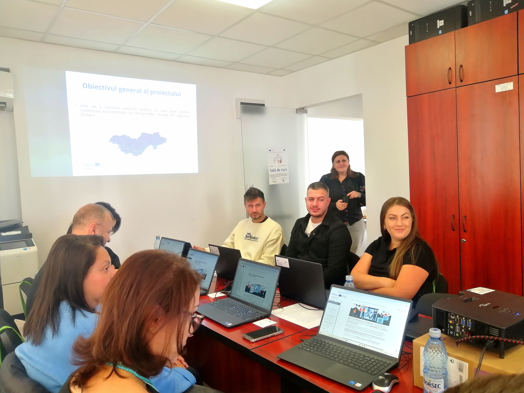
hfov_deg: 67.3
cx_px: 262
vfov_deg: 53.1
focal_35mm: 26
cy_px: 196
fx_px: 394
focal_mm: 3.95
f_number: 1.8
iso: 160
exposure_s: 1/33.3
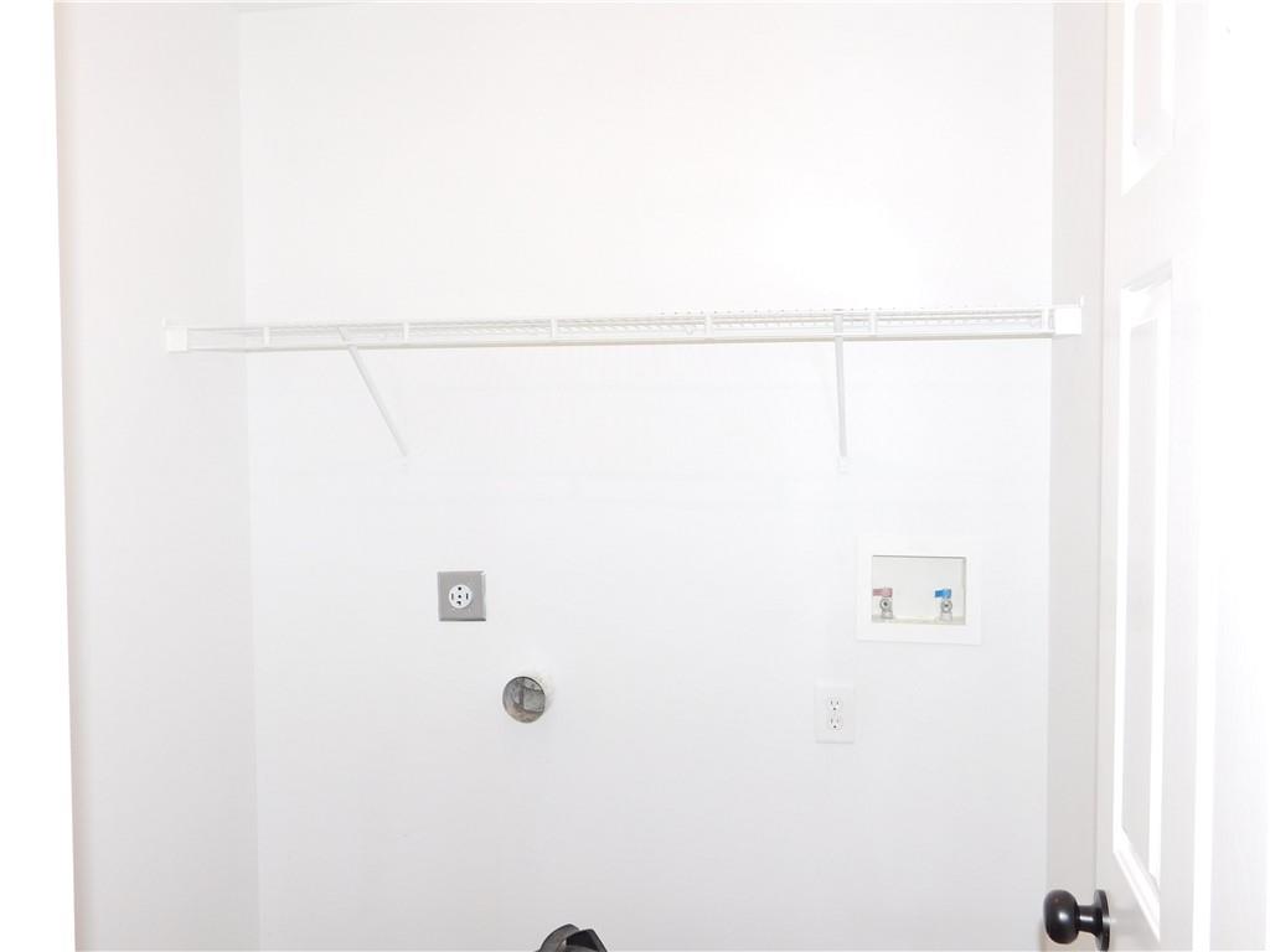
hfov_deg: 60.0
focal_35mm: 30
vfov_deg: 46.8
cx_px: 635
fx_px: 1101
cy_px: 476
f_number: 3.2
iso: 200
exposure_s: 1/30
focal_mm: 5.3
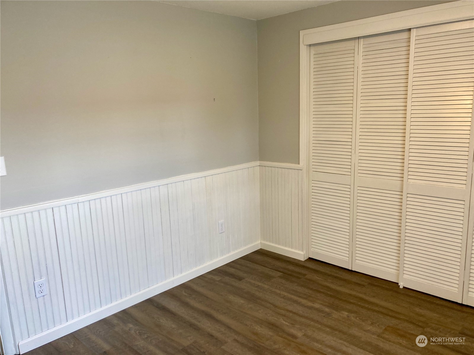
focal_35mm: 28
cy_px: 178
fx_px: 383
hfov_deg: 63.4
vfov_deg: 49.7
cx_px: 237
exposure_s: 1/60
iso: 64
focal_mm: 3.99
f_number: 1.8
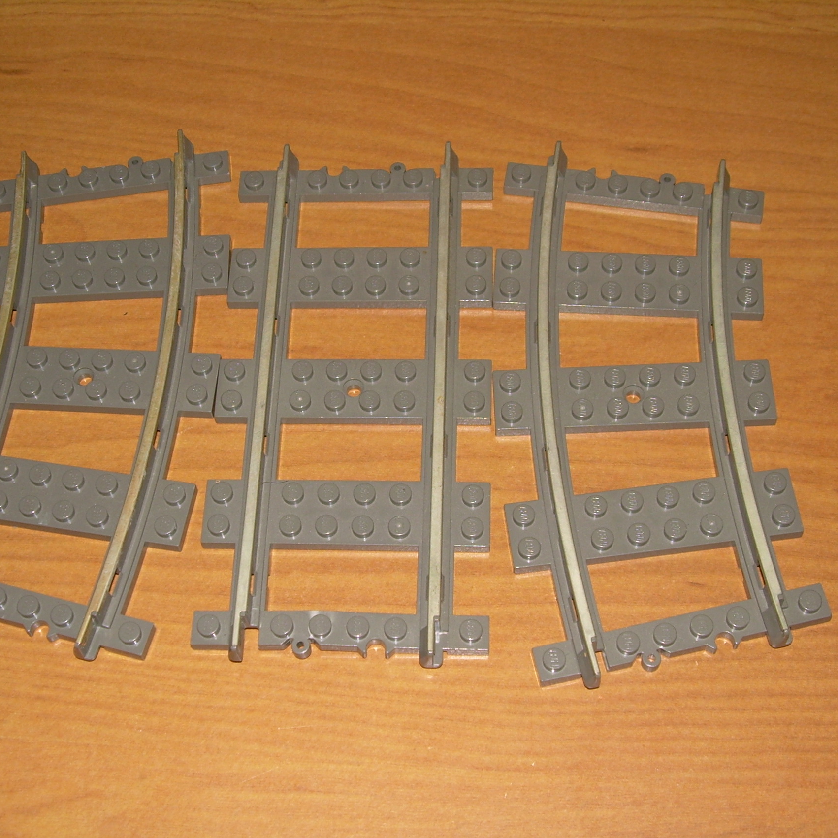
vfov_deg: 29.1
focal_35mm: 59
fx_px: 1616
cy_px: 419
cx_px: 358
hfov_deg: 29.0
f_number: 3.1
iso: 50
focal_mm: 8.3
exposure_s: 1/60
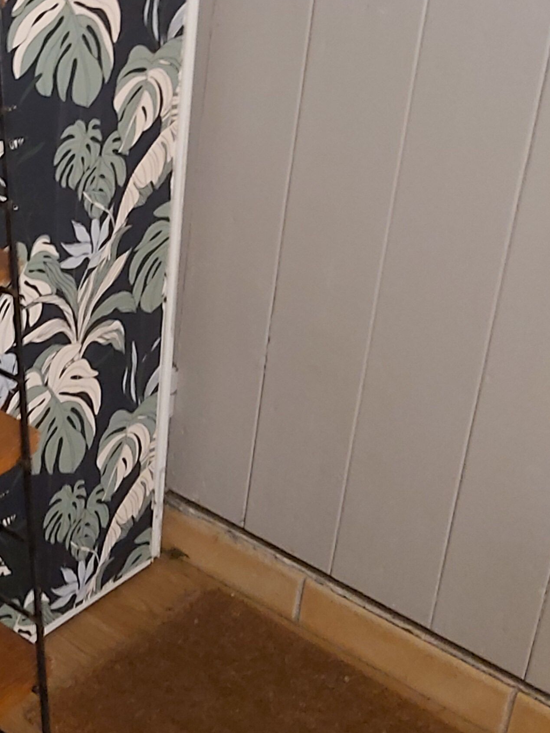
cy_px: 216
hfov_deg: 22.0
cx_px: -94
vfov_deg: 30.8
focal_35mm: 62
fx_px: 1314
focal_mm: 3.92
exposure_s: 1/20
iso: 640
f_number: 1.7
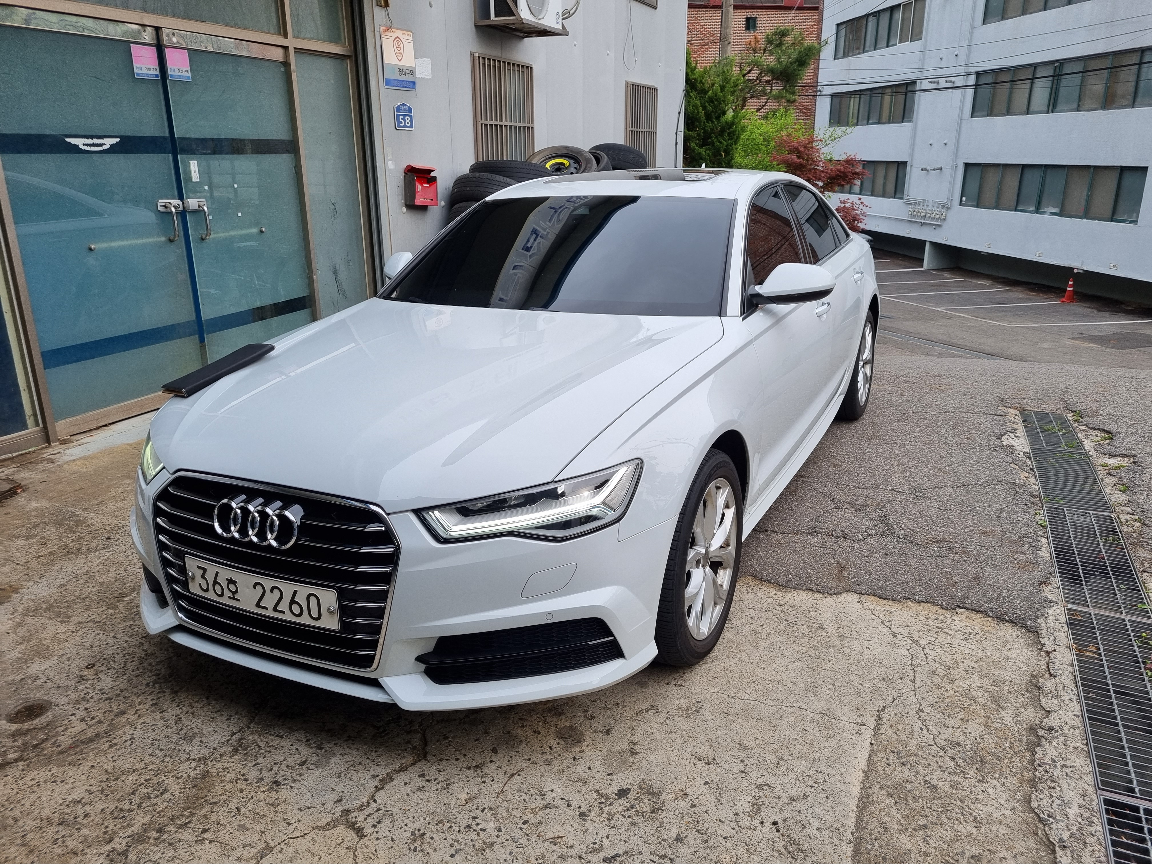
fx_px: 865
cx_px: 576
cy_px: 432
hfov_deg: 67.3
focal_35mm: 26
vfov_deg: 53.1
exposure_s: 1/854
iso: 50
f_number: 1.8
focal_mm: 5.4
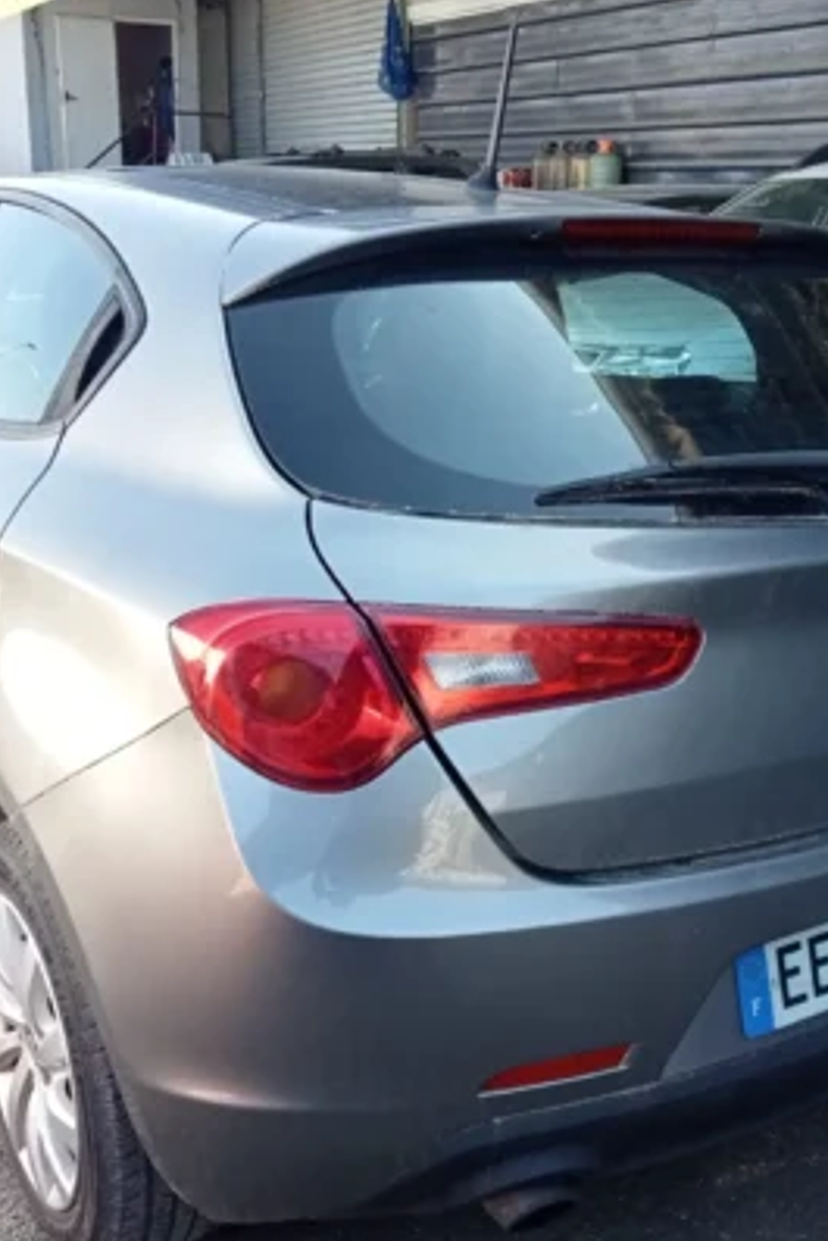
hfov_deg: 30.5
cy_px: 694
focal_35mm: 44
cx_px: 431
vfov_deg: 44.4
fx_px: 1517
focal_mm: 3.46
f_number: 2.2
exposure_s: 1/100
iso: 103
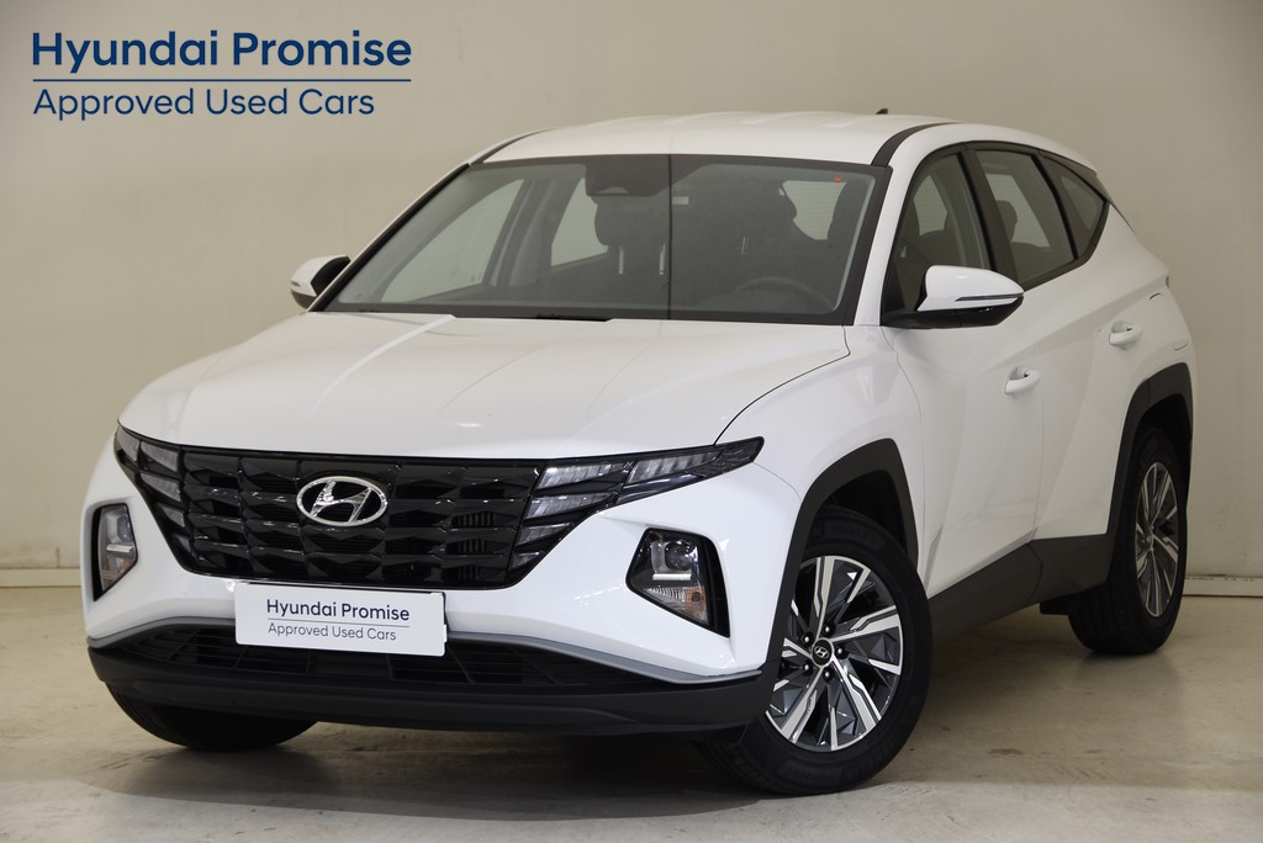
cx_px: 632
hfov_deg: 19.4
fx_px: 3686
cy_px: 422
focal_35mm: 105
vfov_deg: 13.1
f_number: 5.6
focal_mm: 70
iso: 320
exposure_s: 1/15
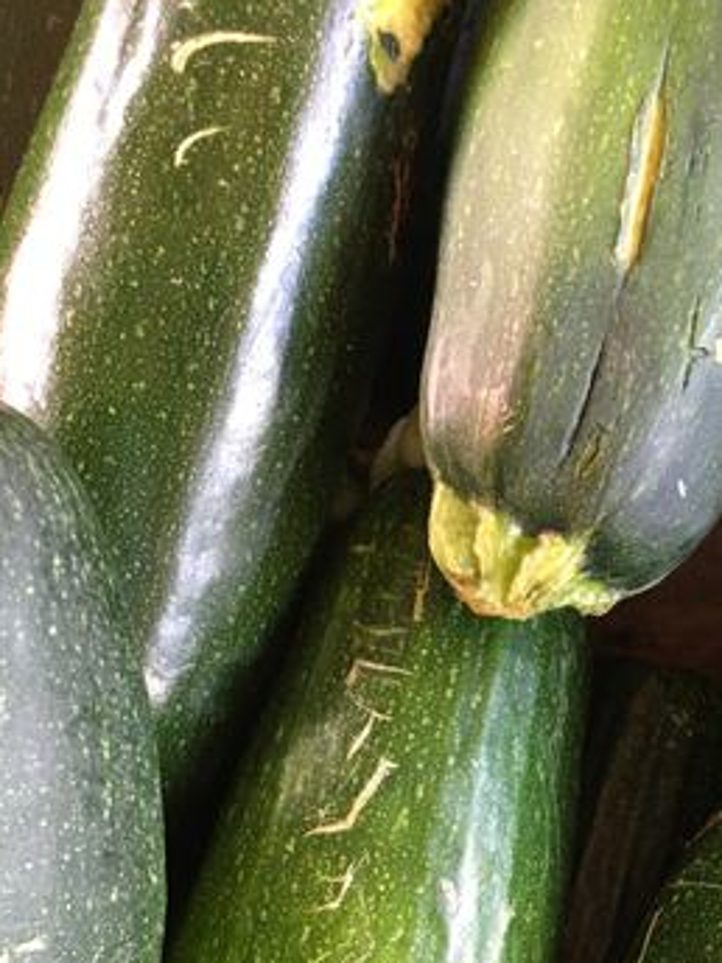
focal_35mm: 59
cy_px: 955
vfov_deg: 30.5
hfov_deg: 24.2
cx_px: 634
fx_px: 1641
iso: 64
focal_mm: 4.15
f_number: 2.2
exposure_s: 1/30
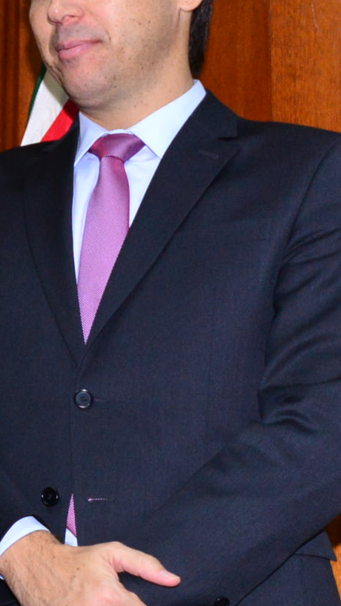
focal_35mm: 135
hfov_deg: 7.8
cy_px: 257
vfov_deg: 15.9
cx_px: -667
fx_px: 2169
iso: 1600
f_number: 5.6
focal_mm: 35
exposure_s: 1/125
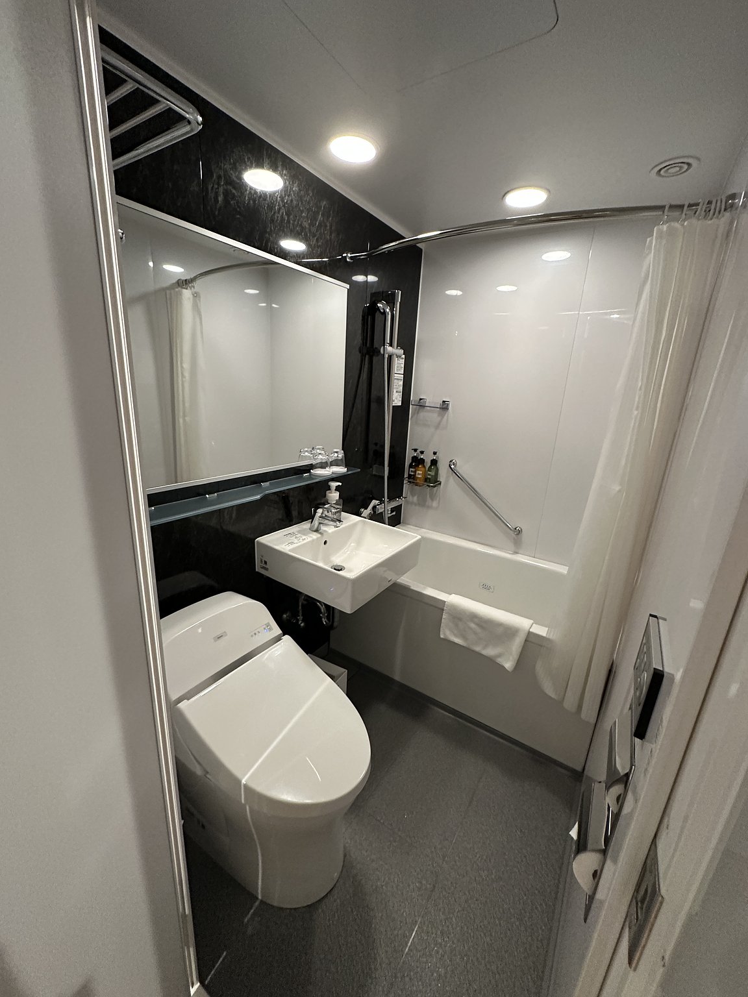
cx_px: 374
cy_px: 498
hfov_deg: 85.7
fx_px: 403
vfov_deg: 102.1
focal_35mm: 14
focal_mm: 2.22
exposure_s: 1/60
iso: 400
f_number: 2.2
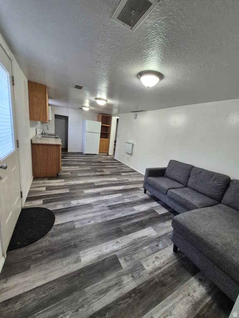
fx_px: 120
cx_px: 120
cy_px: 159
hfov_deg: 89.9
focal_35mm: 13
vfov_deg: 106.2
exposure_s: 1/60
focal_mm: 1.74
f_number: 2.2
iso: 200
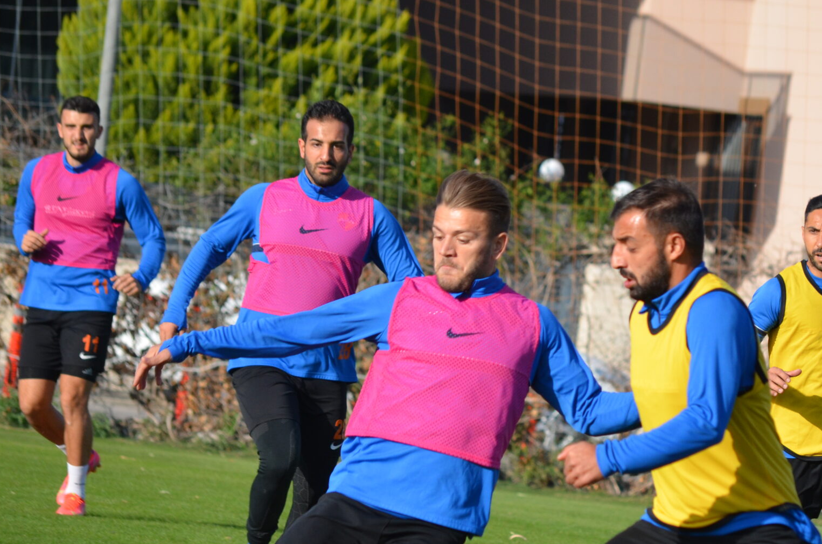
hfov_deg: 5.7
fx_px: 8314
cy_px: 387
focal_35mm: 365
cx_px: 561
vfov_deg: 3.8
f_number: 6.3
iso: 400
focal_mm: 145
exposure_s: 1/1600
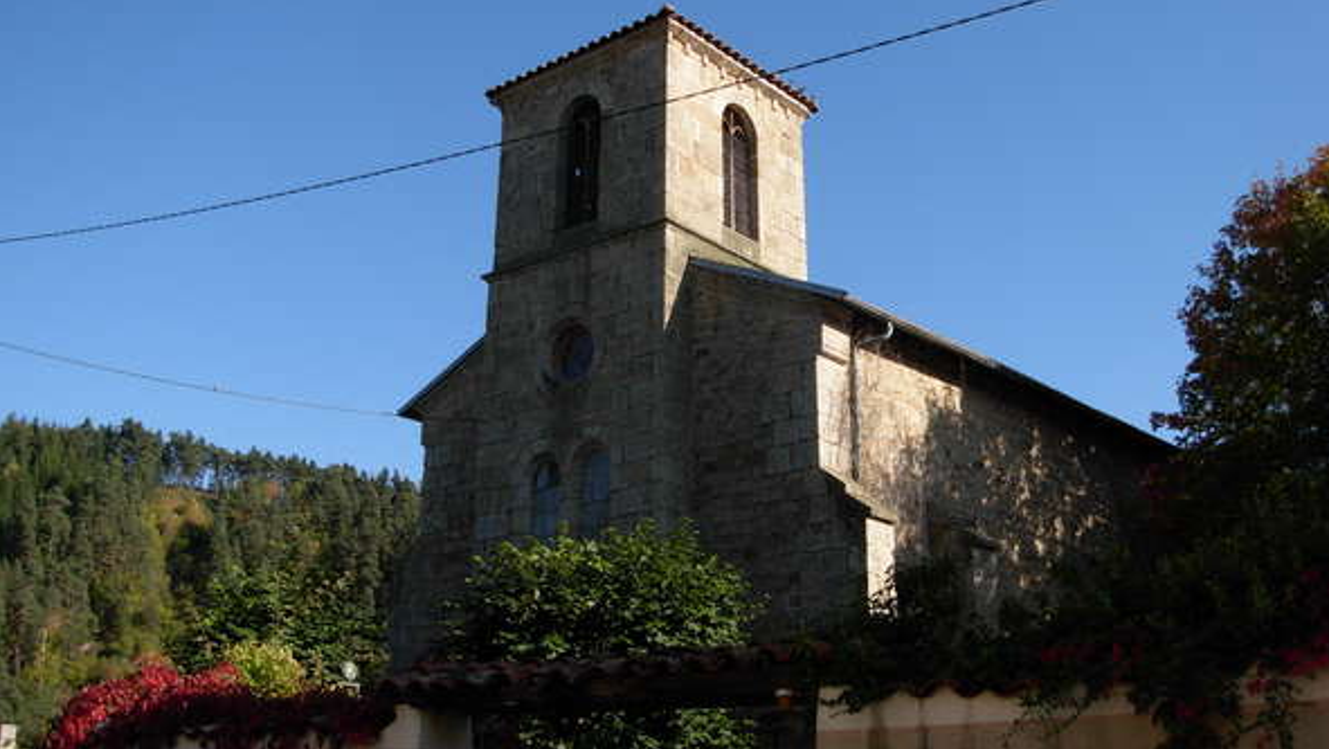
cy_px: 304
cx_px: 672
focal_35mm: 42
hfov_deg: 48.3
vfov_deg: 28.3
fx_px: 1481
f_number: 2.9
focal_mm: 6.3
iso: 79
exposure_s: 1/939
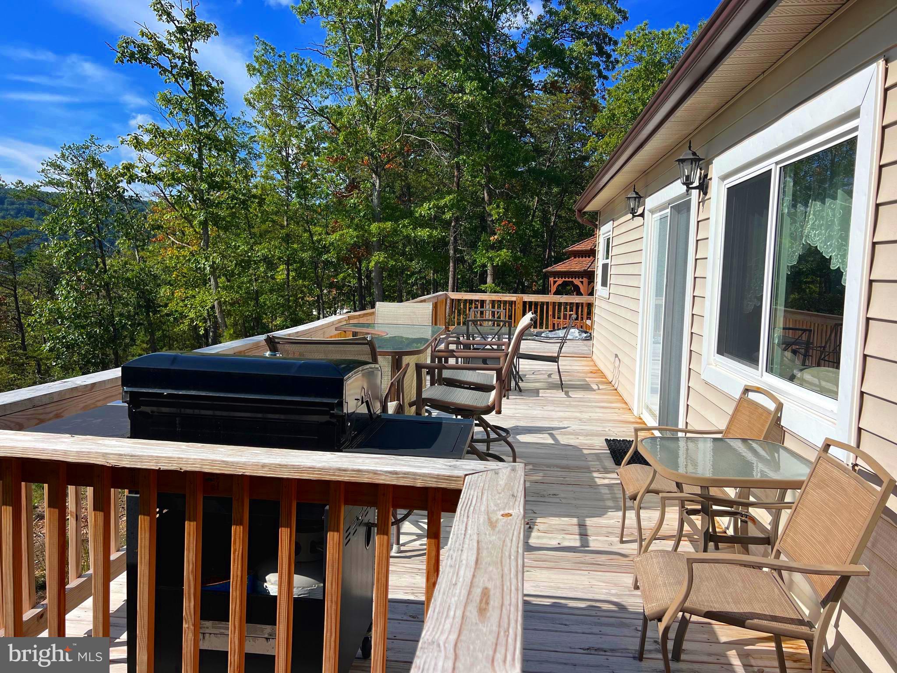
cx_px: 448
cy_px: 336
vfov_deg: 53.1
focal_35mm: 26
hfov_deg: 67.3
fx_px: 674
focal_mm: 5.7
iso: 50
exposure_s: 1/5319
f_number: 1.5
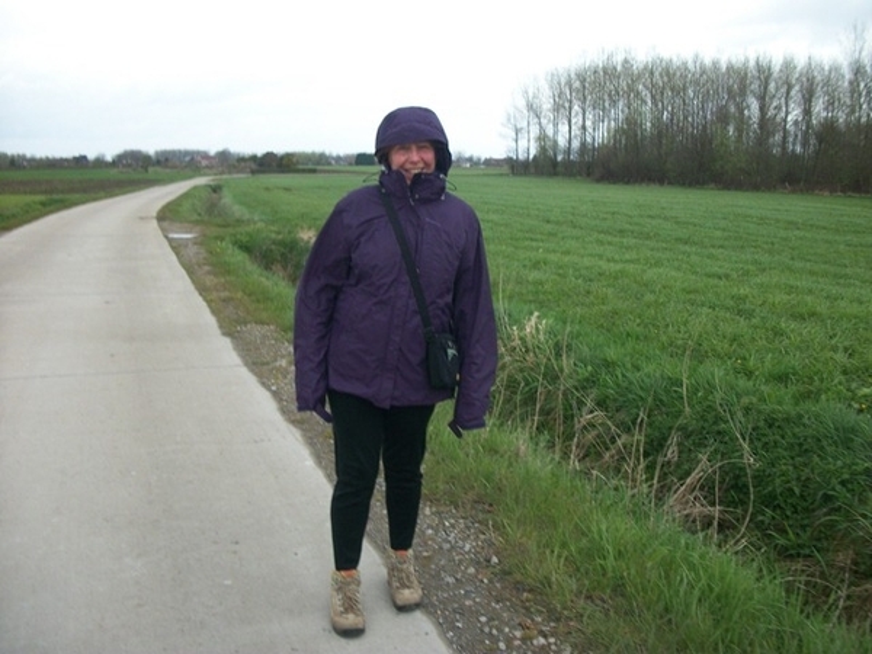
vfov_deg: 44.2
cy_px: 327
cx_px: 436
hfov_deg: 56.8
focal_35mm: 32
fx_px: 806
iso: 80
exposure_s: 1/30
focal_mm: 5.7
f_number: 8.8
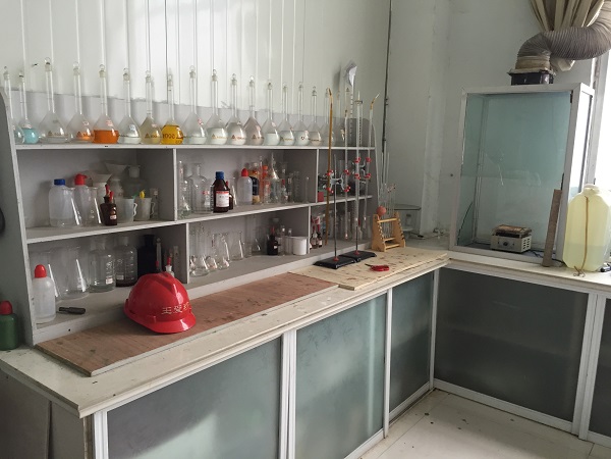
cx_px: 306
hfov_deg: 61.7
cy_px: 230
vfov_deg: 48.2
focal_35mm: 29
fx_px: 512
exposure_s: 1/30
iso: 80
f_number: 2.2
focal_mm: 4.15
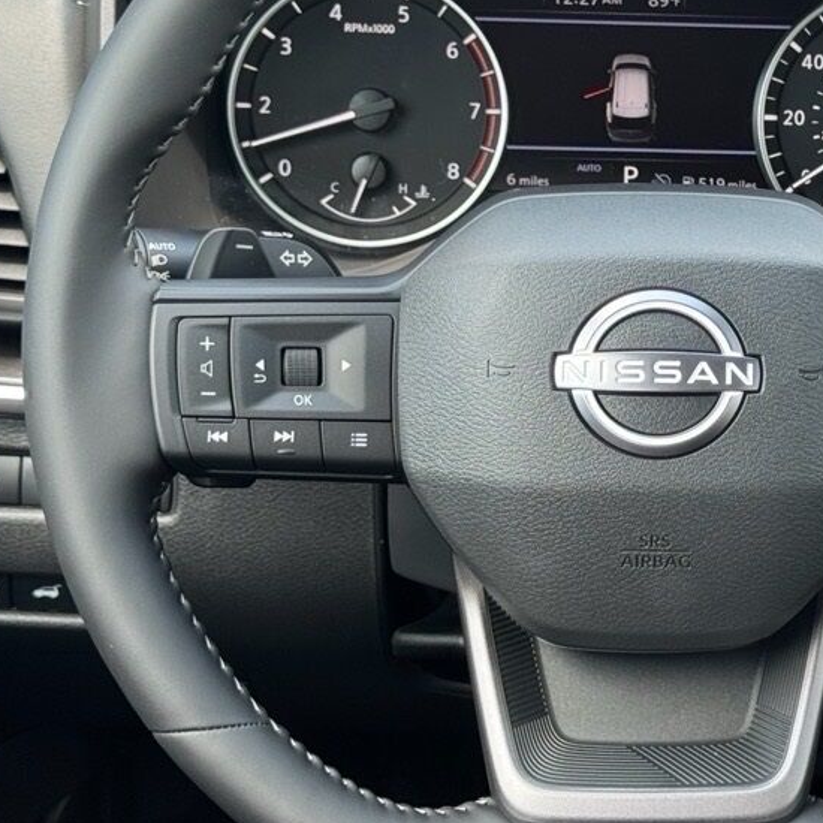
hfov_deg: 21.7
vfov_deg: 21.9
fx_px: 2125
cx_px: 651
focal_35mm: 79
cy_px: 350
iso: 50
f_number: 1.78
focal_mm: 6.76
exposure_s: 1/121
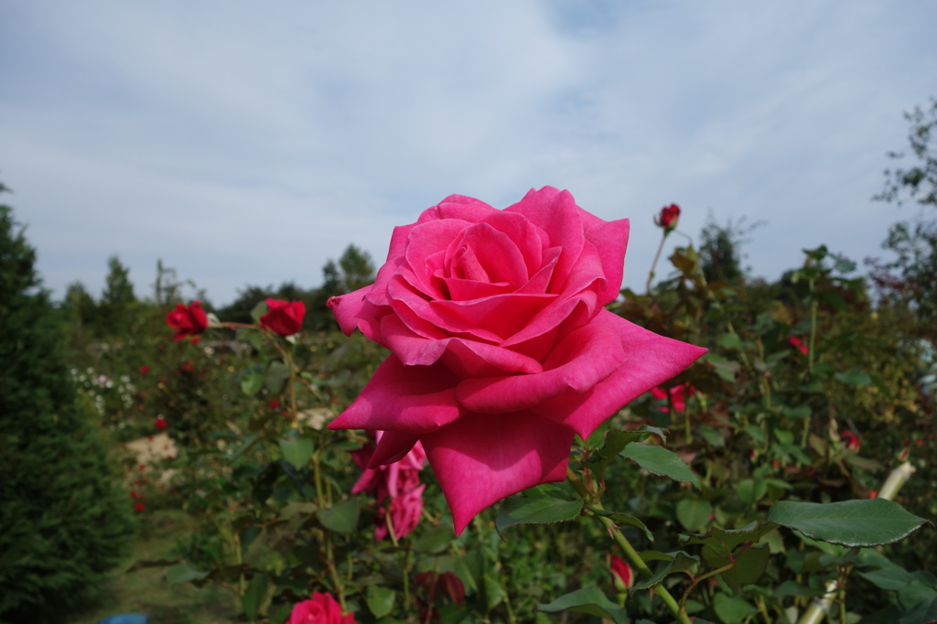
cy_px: 312
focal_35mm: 28
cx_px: 468
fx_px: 729
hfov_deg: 65.5
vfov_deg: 46.4
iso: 125
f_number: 5.6
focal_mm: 10.4
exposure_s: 1/640
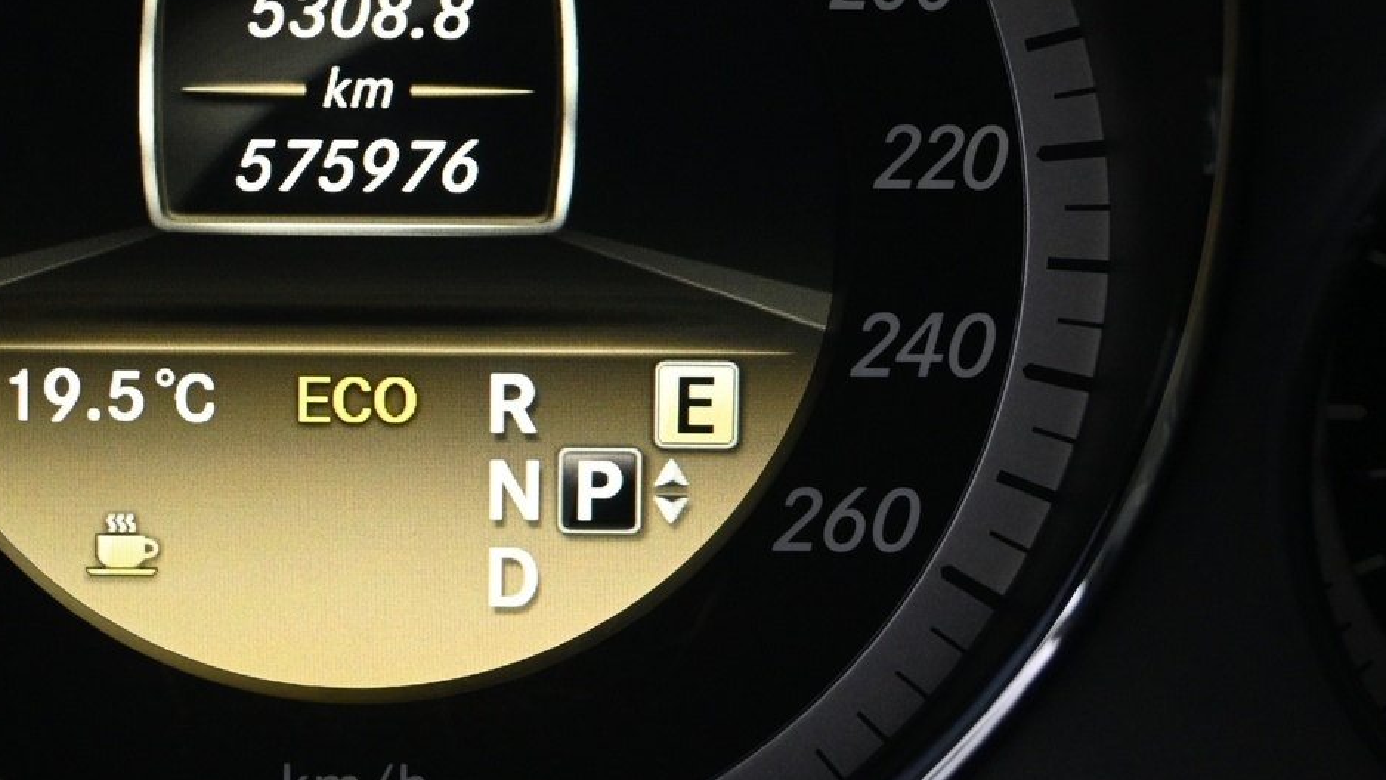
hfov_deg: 24.6
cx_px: 352
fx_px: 3141
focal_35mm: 85
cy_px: 129
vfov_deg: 14.1
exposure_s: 1/25
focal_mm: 31.5
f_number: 5
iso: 1600
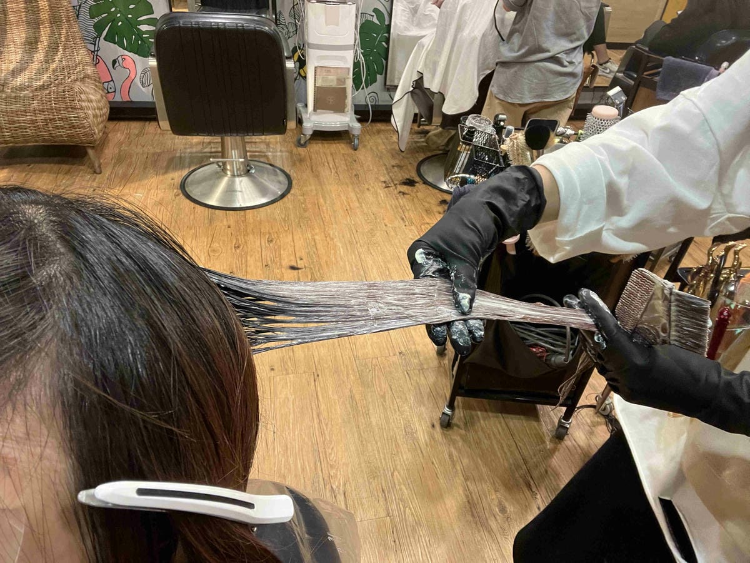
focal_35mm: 23
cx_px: 375
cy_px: 282
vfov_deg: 58.9
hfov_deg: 73.9
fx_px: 498
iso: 320
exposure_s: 1/40
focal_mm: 2.71
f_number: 2.2
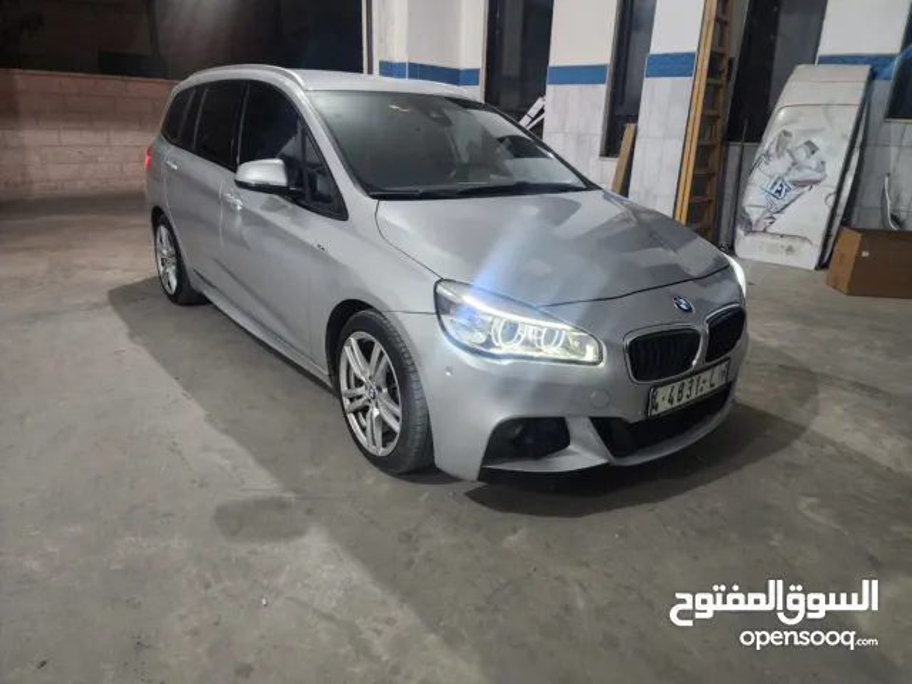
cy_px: 342
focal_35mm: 23
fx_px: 606
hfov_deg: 73.9
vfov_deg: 58.9
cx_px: 456
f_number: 1.8
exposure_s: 1/31
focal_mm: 6.4
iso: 500
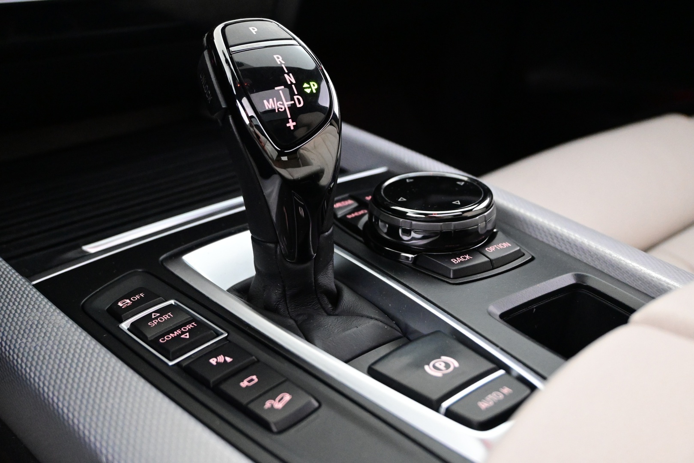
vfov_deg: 35.5
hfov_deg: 51.3
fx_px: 723
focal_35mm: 38
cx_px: 347
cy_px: 232
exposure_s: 1/40
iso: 6400
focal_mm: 25
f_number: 4.2
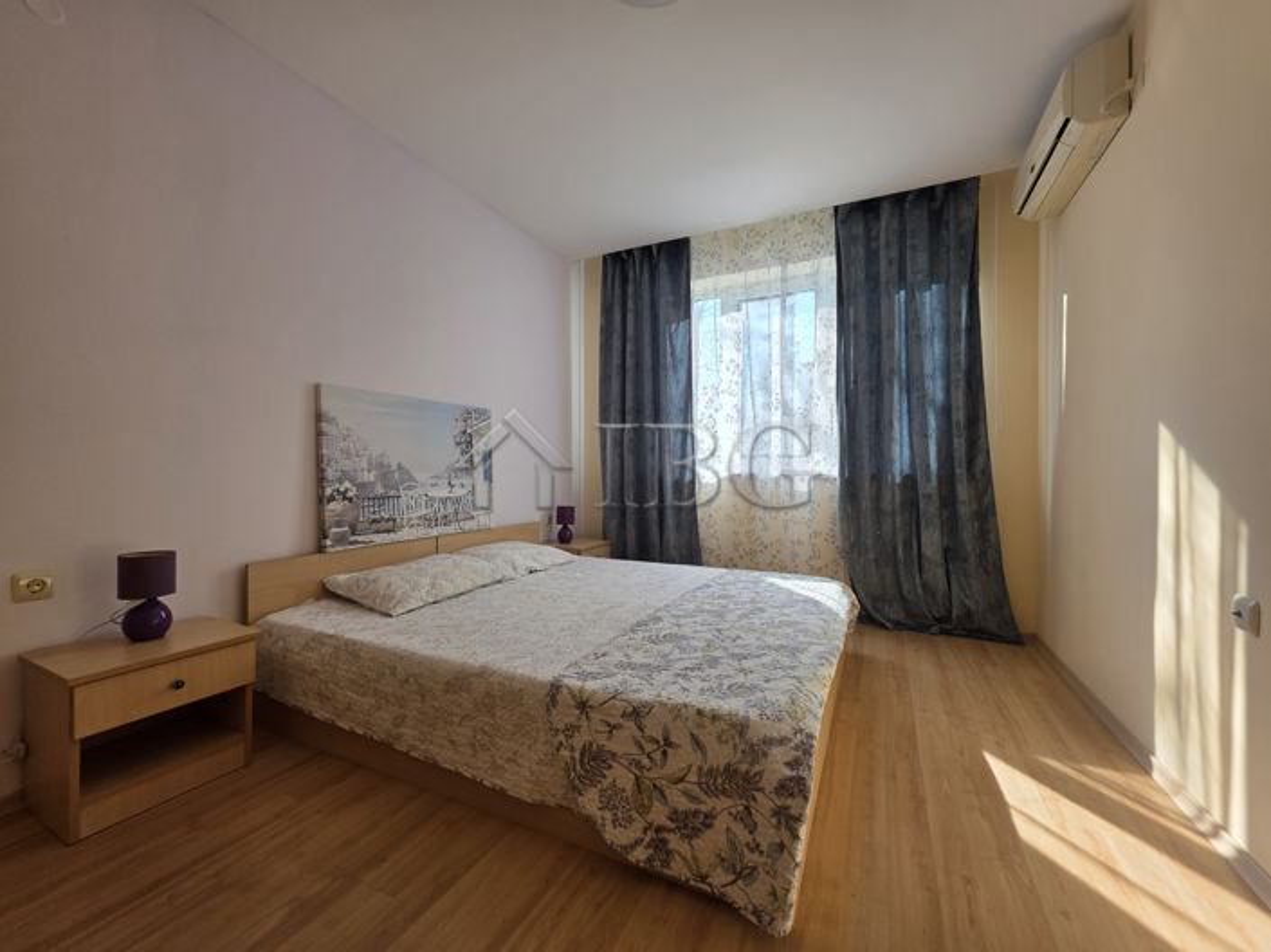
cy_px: 476
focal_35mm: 13
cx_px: 636
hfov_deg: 106.2
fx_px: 477
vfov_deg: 89.9
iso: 40
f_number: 1.9
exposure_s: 1/277
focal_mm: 2.2
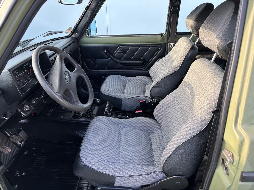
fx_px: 191
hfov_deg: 67.3
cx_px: 127
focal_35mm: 26
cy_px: 95
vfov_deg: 53.1
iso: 64
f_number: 1.6
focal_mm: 5.96
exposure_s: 1/164
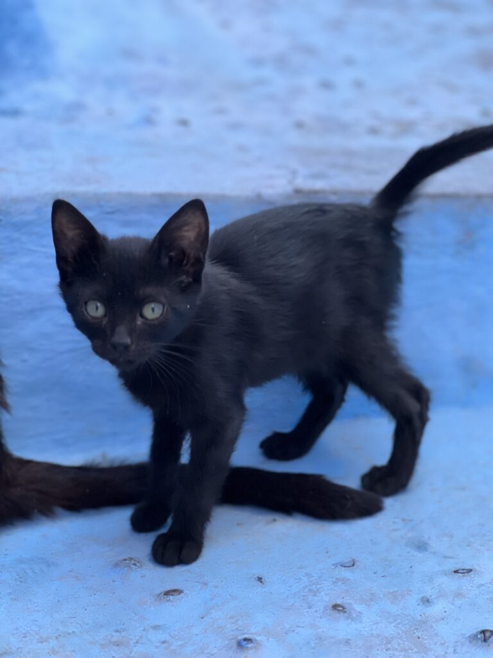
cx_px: 246
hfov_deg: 19.1
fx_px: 1462
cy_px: 329
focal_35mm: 77
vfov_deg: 25.3
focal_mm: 9
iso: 100
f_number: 2.8
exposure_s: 1/121
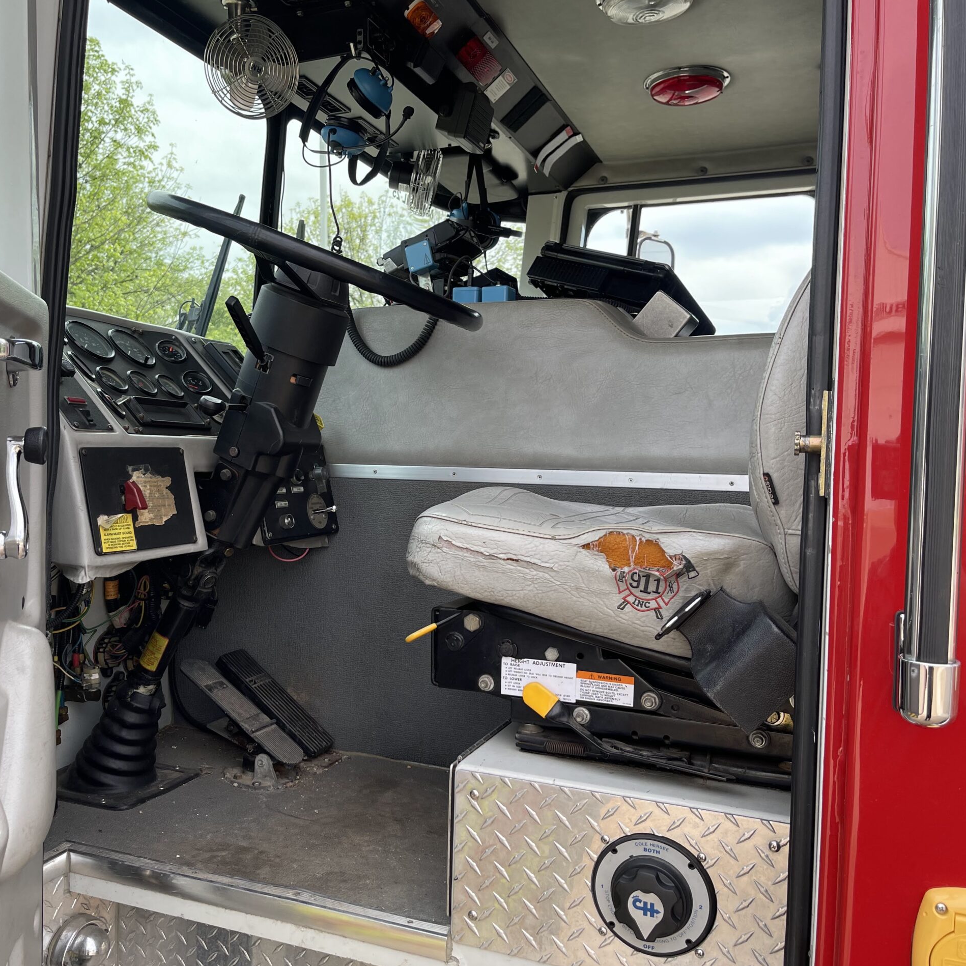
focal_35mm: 31
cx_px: 412
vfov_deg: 52.5
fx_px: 979
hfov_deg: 52.3
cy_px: 485
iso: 32
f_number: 1.6
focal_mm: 5.1
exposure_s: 1/618
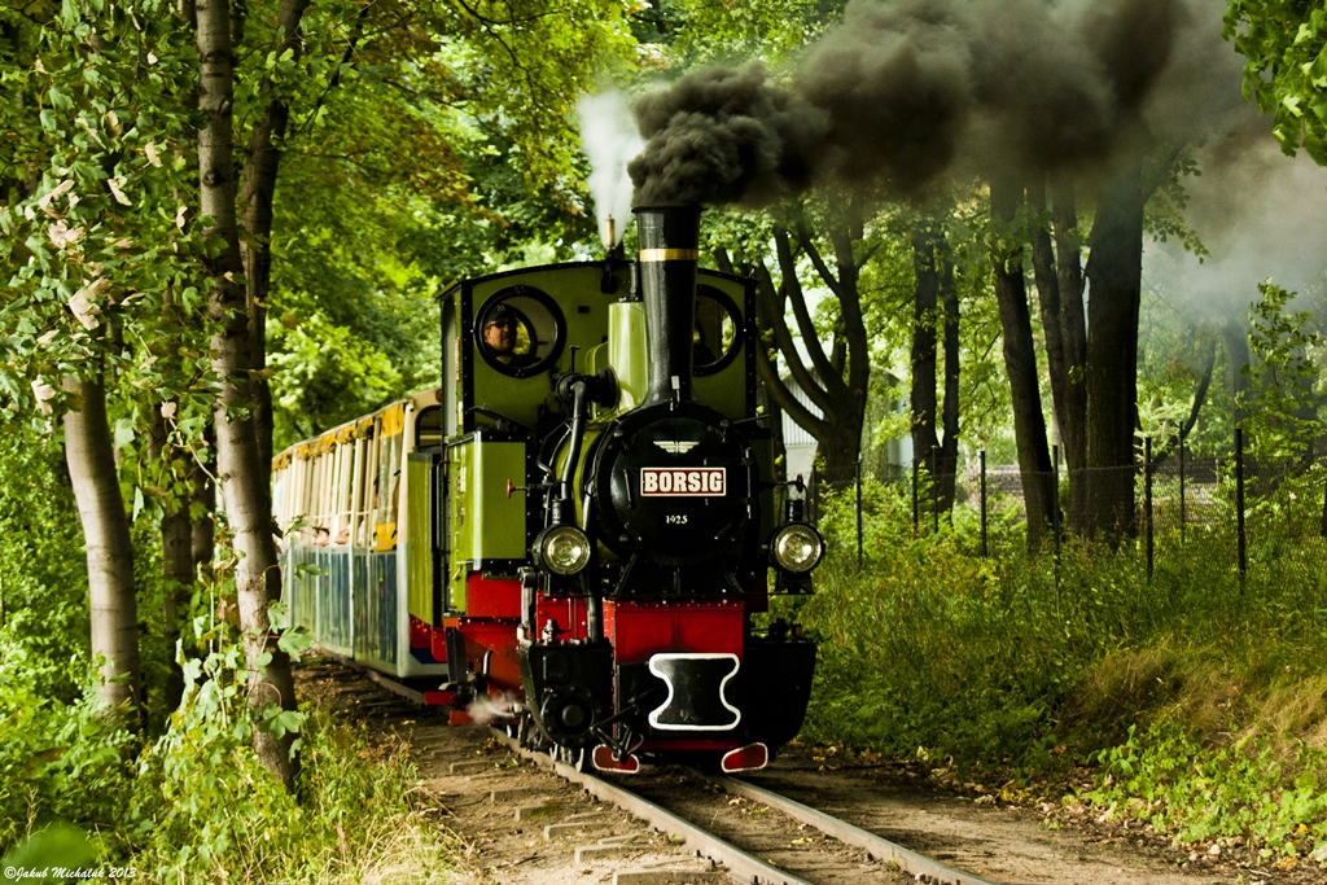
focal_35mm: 120
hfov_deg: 17.1
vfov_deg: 11.4
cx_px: 664
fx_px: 4424
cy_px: 442
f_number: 5.6
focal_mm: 80
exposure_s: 1/100
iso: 100
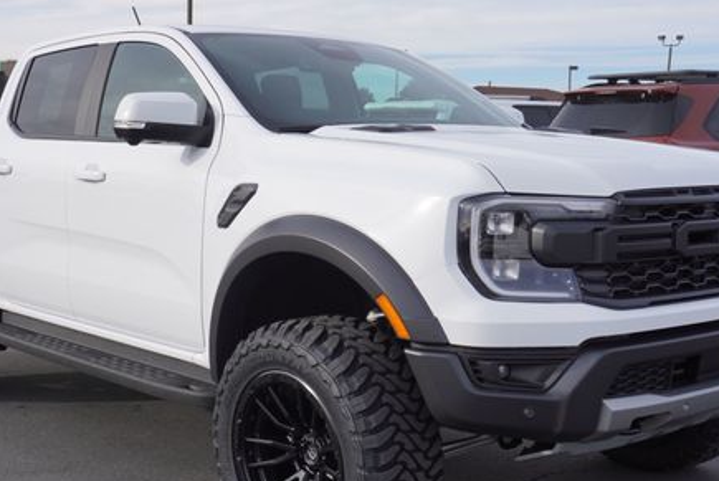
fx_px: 1060
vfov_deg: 25.5
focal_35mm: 53
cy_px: 299
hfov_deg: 37.4
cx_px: 312
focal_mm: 24
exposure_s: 1/200
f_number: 8
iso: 100
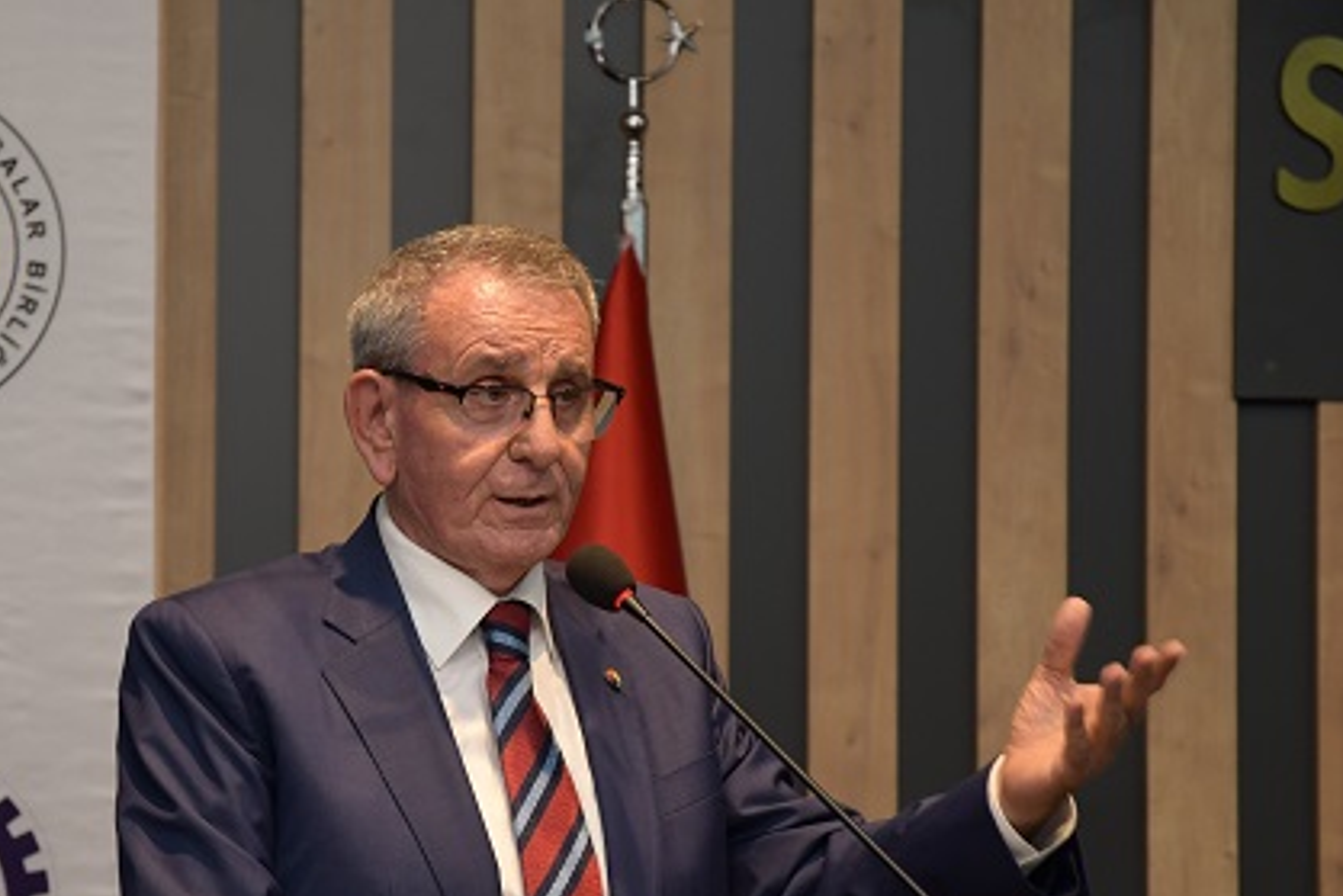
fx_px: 5299
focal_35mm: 142
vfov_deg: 9.7
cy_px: 636
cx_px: 485
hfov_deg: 14.4
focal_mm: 66
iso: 1000
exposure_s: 1/200
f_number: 4
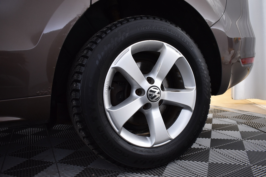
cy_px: 88
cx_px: 133
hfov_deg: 61.9
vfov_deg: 43.6
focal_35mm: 30
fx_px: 222
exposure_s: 1/30
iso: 640
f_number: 3.8
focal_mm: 20
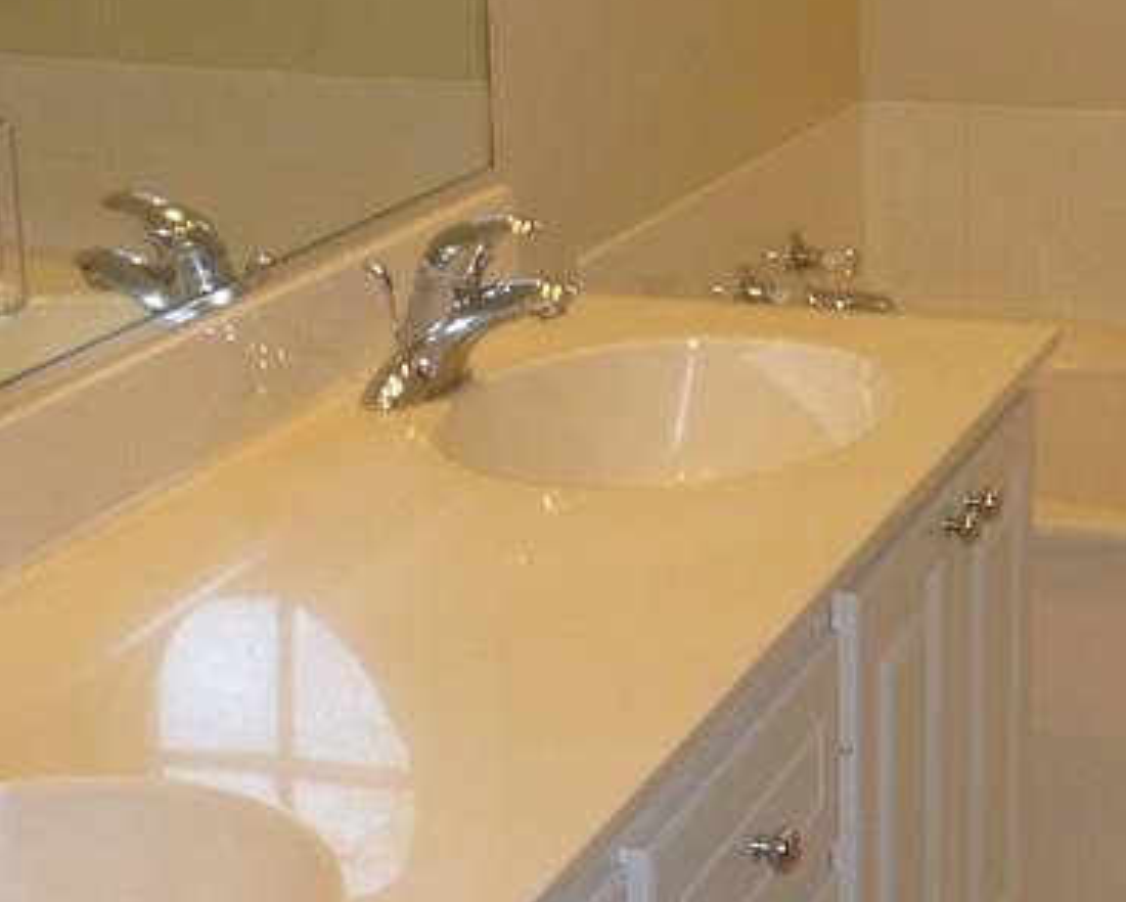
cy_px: 221
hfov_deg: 23.2
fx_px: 2634
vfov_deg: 19.3
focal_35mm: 79
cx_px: 1101
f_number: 3.3
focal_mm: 5.2
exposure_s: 1/30
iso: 100
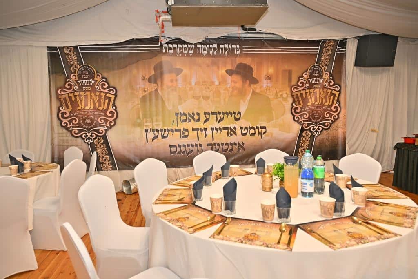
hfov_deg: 73.7
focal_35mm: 24
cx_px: 209
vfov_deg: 53.1
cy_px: 140
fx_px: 279
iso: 250
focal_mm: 24
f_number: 4
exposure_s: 1/200
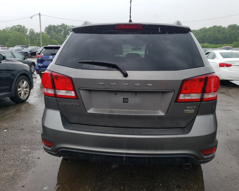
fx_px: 198
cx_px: 124
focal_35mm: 28
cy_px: 92
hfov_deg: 62.2
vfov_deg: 51.5
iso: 50
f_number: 1.5
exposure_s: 1/667
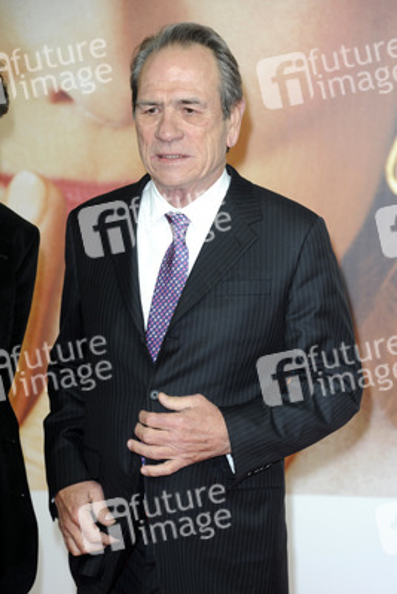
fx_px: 1851
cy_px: 297
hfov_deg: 12.2
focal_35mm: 112
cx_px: 198
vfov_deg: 18.3
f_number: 5.6
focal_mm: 112
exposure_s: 1/125
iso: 800
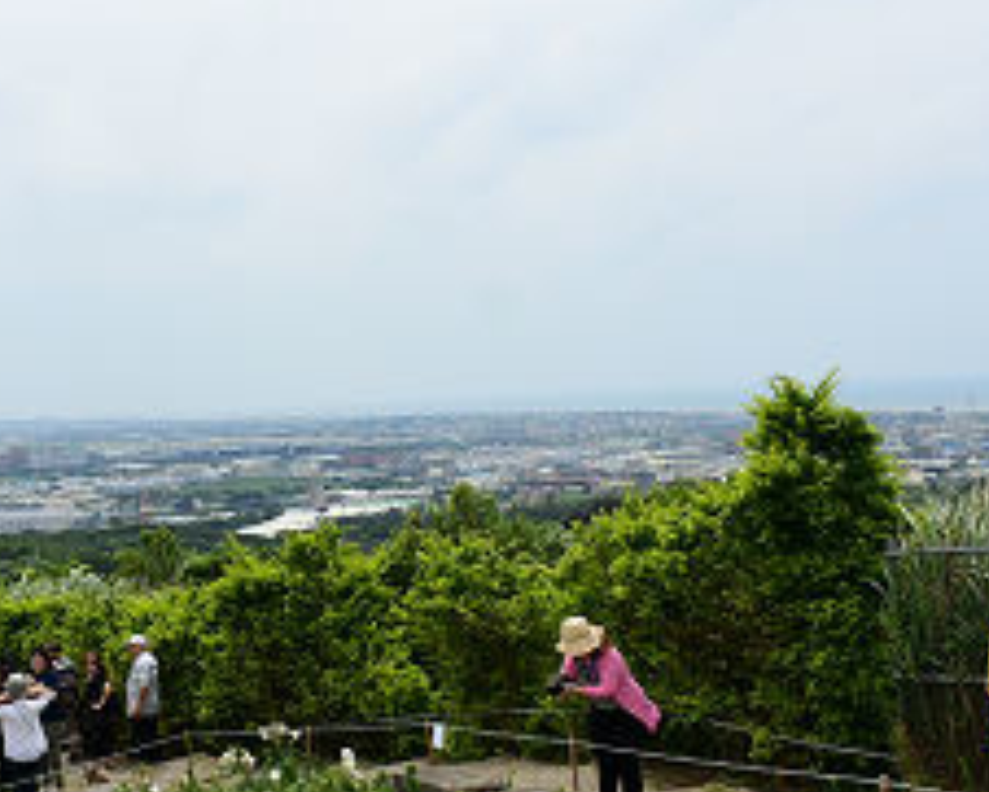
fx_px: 1640
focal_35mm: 56
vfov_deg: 27.2
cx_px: 289
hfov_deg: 33.1
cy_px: 403
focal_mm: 18
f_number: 7.1
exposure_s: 1/500
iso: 100
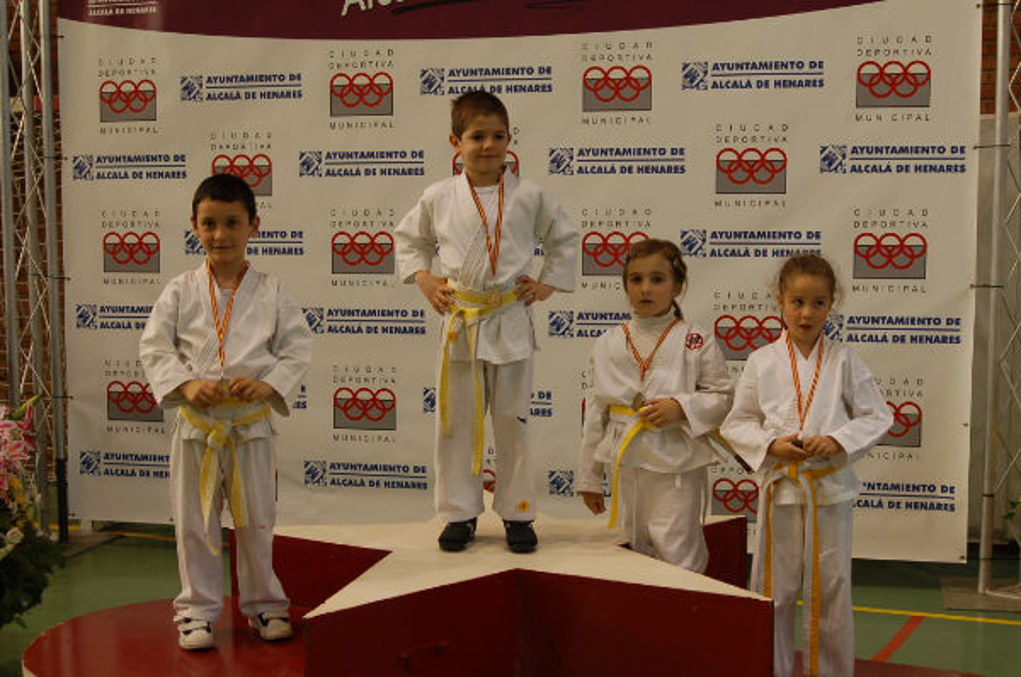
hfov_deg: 37.9
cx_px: 510
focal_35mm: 52
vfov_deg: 25.7
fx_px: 1487
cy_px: 338
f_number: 4
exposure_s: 1/60
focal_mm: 35
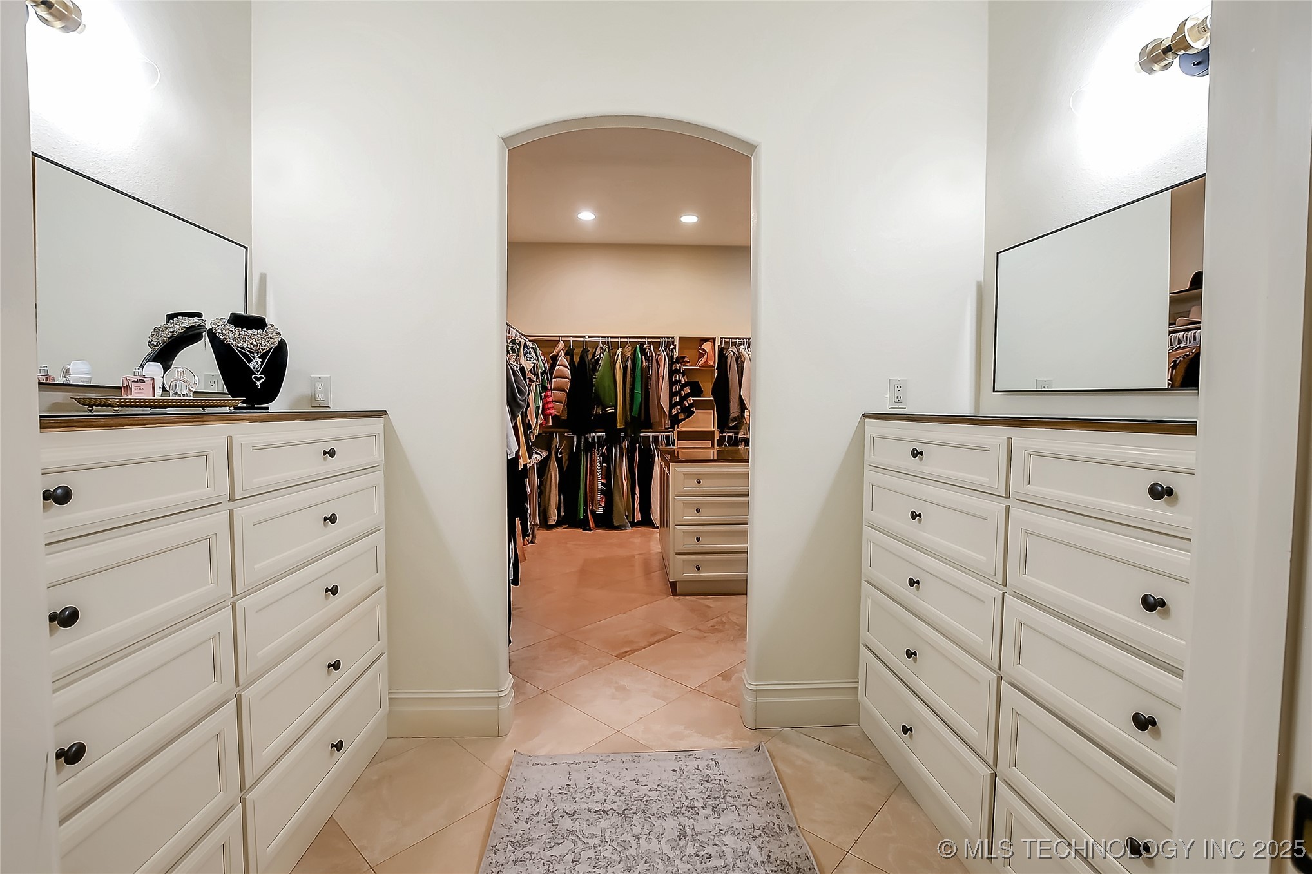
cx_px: 656
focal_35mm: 15
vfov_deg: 77.3
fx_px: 547
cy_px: 437
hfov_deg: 100.4
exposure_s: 1/8
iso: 250
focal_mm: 10
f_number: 7.1
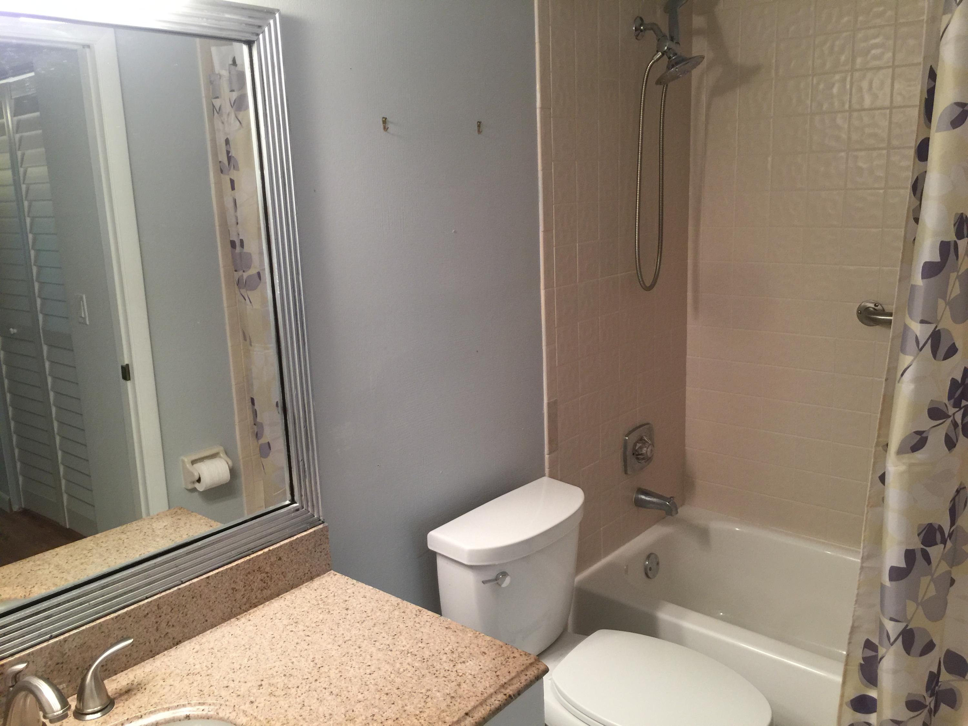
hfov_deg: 61.7
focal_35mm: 29
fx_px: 811
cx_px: 484
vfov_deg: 48.2
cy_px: 363
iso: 50
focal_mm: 4.15
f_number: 2.2
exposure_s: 1/15
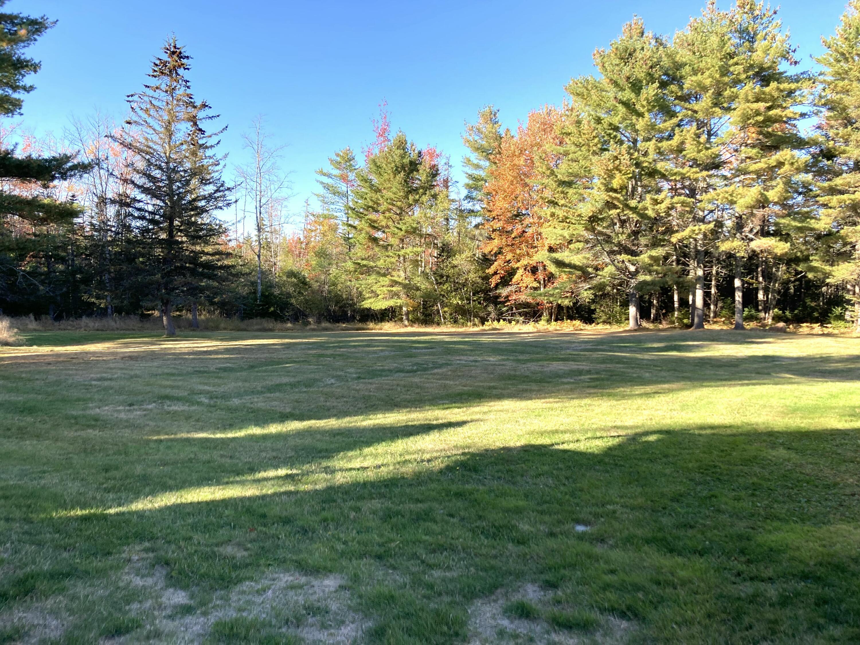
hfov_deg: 63.4
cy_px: 322
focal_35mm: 28
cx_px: 430
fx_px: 696
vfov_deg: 49.7
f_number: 1.8
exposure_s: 1/511
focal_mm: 3.99
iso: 20
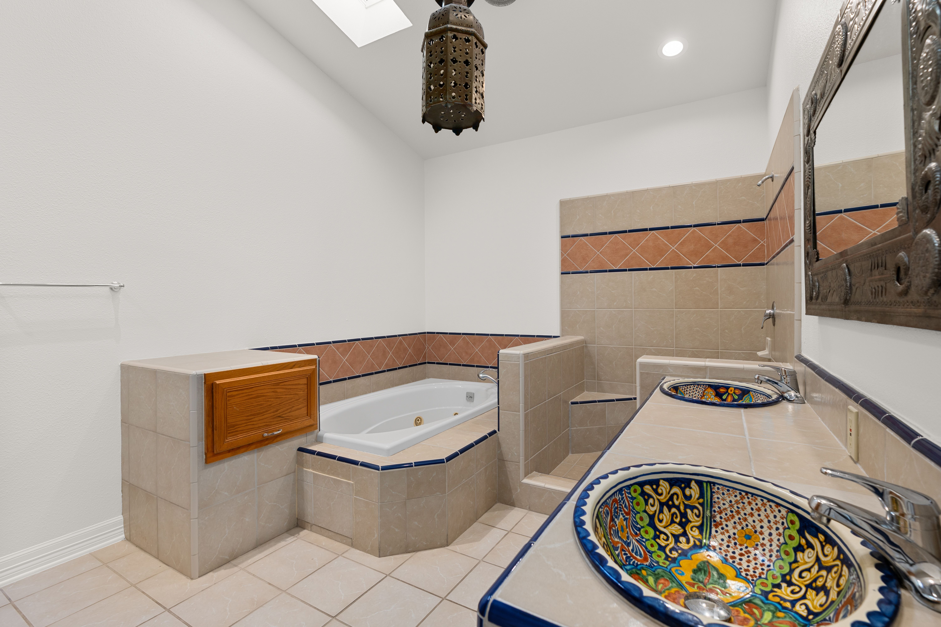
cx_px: 470
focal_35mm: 16
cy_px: 314
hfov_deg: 96.7
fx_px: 418
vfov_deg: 73.7
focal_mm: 16
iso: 320
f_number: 7.1
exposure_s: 1/2.5
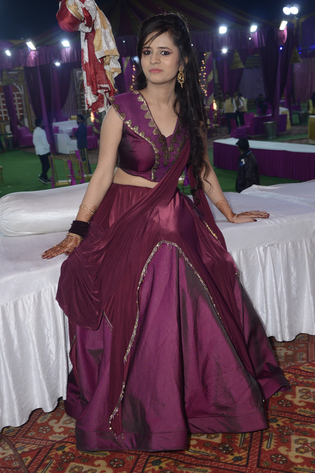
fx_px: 591
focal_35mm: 45
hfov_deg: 29.9
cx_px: 158
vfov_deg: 43.6
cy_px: 236
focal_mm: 30
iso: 1000
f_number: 4.2
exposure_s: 1/125
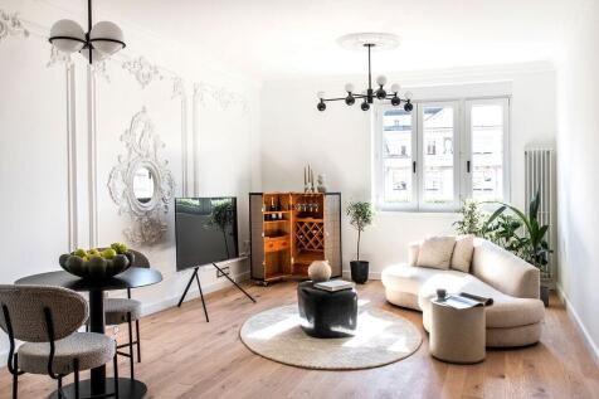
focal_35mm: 31
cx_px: 300
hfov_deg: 60.3
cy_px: 200
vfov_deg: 42.3
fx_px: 516
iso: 400
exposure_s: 1/20
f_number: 16
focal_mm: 31
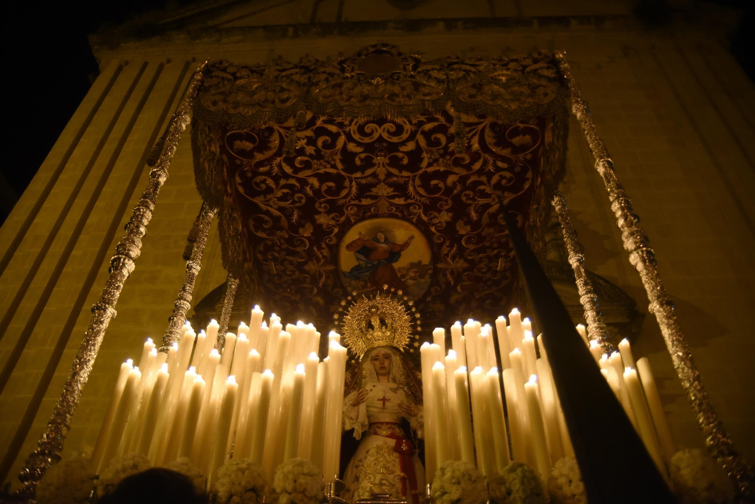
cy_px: 252
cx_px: 378
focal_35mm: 29
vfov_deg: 45.0
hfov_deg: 63.6
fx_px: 608
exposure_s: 1/160
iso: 3600
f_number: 3.5
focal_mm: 29
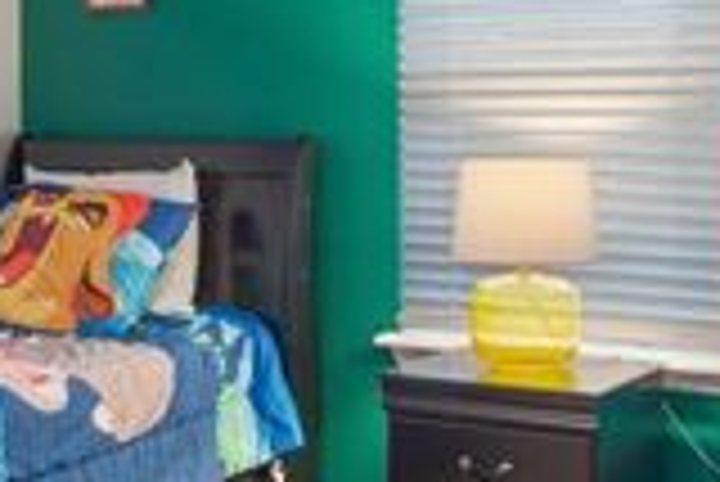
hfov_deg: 30.4
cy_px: 97
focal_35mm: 66
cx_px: 407
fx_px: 1321
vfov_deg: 20.4
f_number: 4.5
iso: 400
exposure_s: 1/1.25
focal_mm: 10
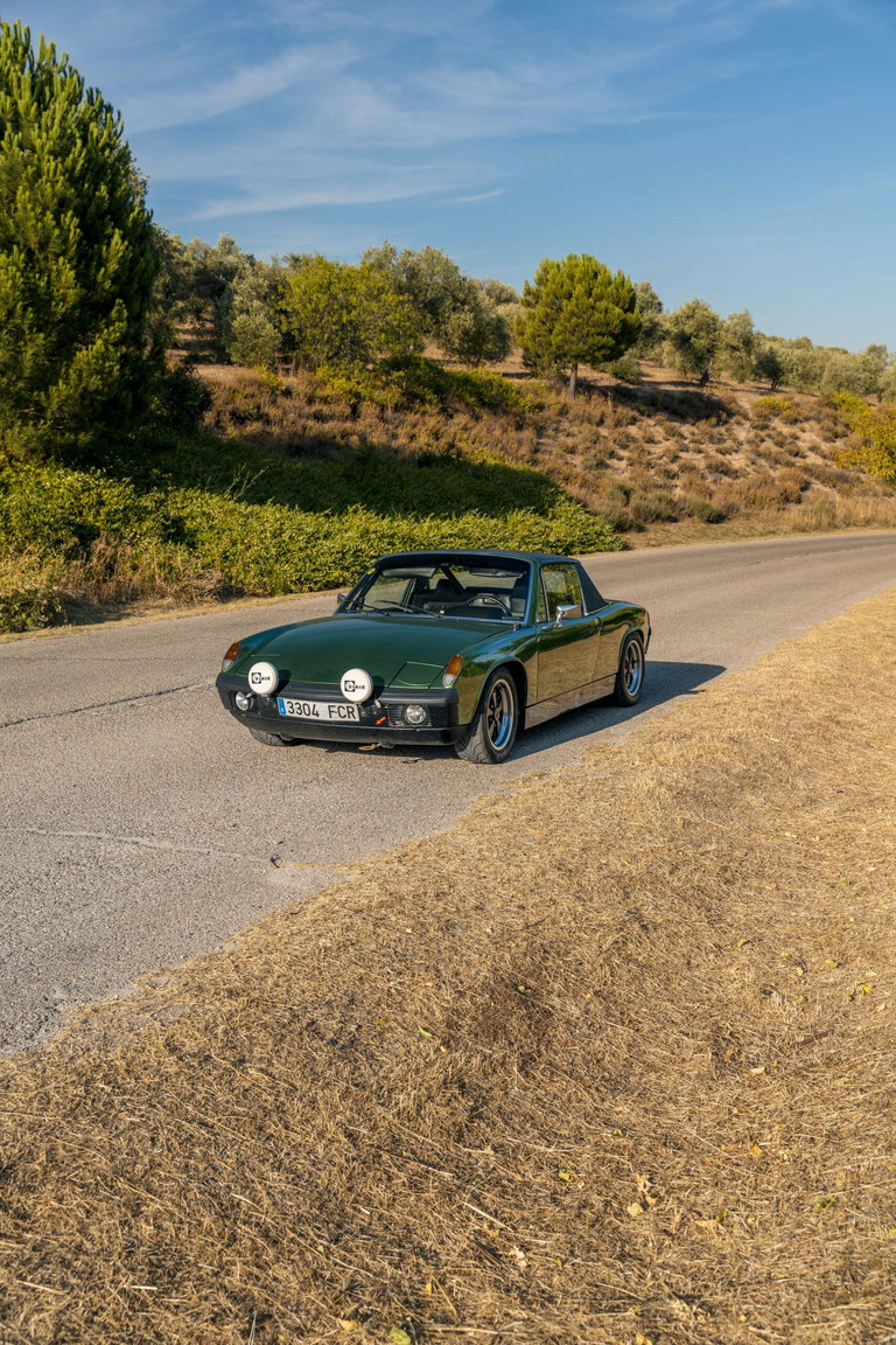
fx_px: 1355
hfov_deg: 36.6
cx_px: 448
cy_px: 672
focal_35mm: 36
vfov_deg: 52.8
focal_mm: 36.3
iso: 100
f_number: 5
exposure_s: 1/320
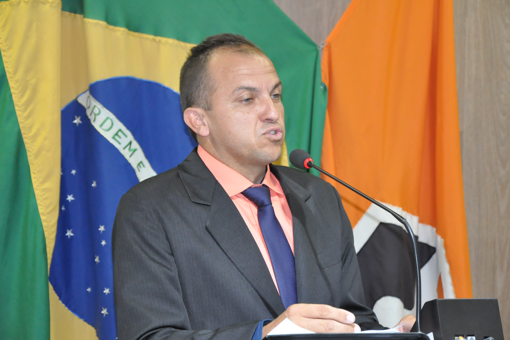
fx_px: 1714
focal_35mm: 121
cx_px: 256
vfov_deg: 11.3
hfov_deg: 16.9
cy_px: 169
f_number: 5.3
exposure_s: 1/60
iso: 2000
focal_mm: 80
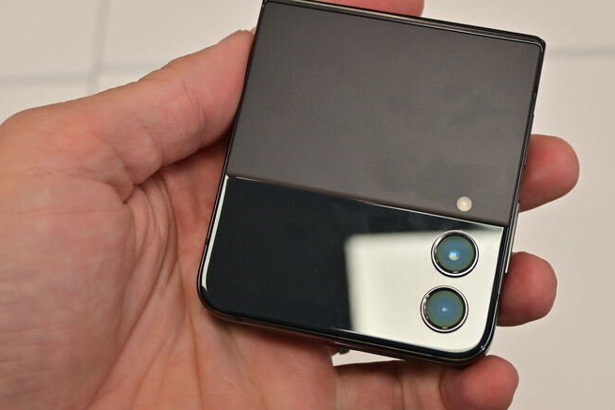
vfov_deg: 21.3
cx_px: 341
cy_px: 201
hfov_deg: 31.5
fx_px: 1089
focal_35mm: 64
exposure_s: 1/50
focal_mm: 29
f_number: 4.8
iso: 200
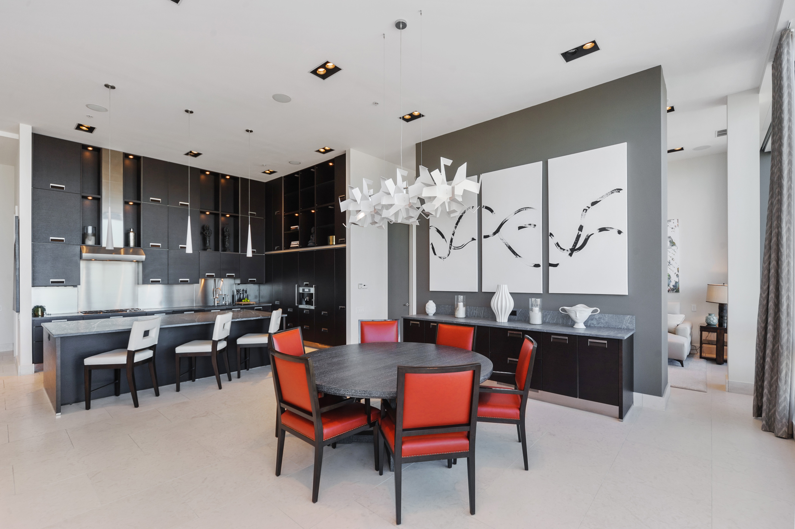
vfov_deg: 73.7
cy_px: 264
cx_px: 398
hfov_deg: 96.8
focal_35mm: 16
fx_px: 353
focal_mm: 16
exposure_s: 1/2
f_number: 8
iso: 200
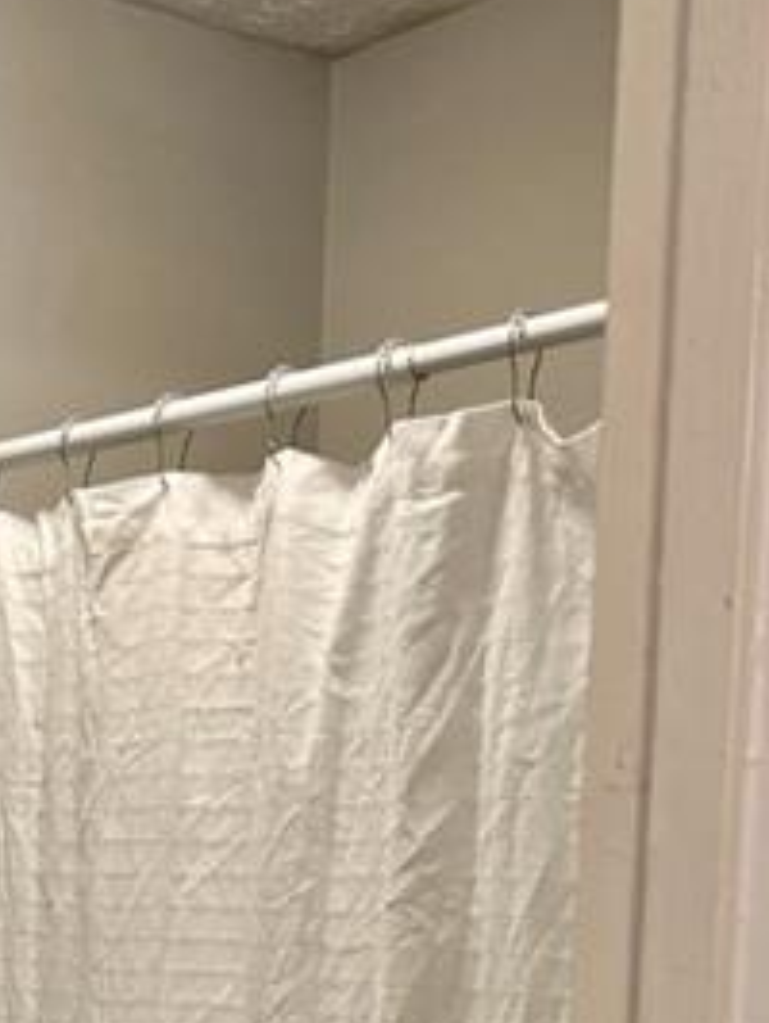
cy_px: 1169
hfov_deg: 18.9
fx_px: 2218
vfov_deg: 24.0
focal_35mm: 75
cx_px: -81
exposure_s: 1/60
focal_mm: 5.7
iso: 100
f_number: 1.5
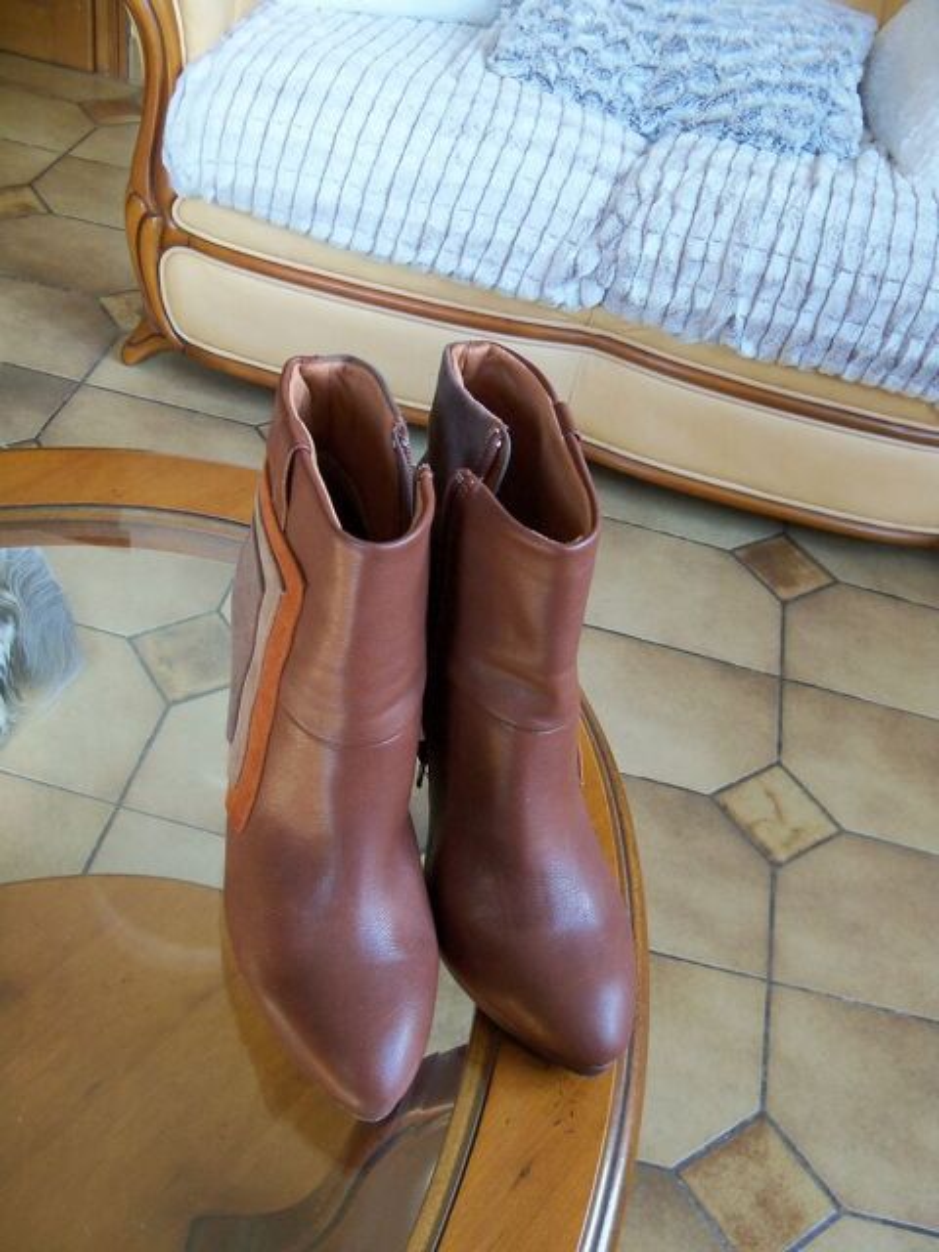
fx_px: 1266
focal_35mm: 35
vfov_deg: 52.6
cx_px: 470
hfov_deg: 40.7
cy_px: 626
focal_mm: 6.2
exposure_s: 1/40
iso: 250
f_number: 3.5
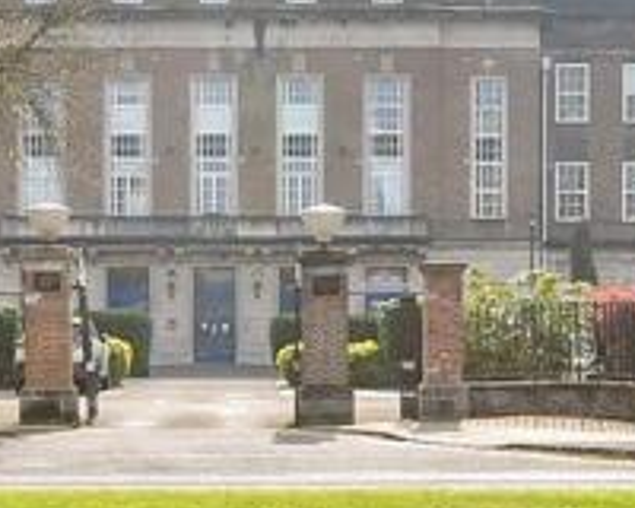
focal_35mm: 72
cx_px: 225
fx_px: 1353
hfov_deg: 26.3
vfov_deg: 20.9
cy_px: 62
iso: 400
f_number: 7.1
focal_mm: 10
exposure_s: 1/800
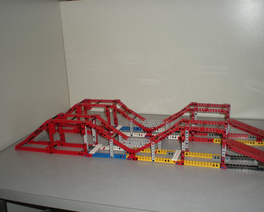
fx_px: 328
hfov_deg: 43.8
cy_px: 109
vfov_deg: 35.7
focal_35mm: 42
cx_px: 146
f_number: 3.1
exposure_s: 1/60
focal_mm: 6.3
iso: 64
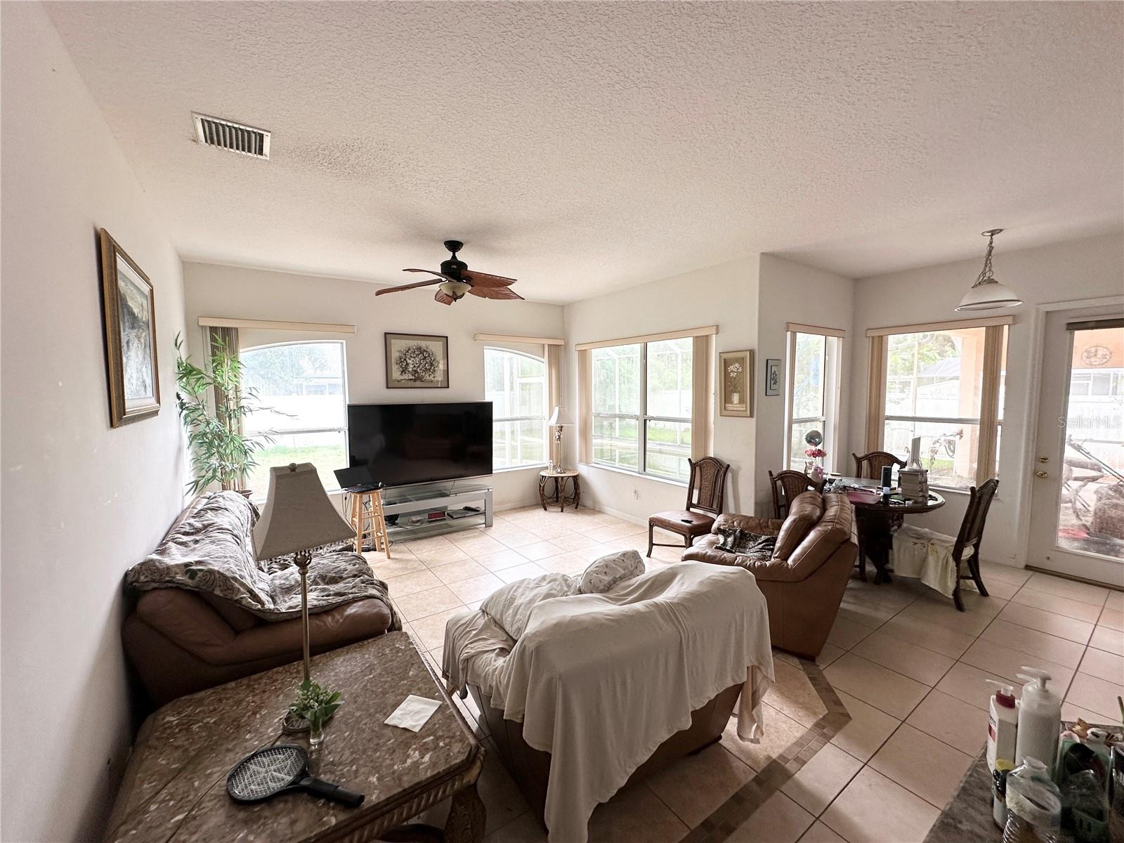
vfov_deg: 85.7
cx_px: 562
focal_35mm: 14
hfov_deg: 102.1
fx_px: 455
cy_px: 422
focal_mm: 2.22
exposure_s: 1/99
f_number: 2.2
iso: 80
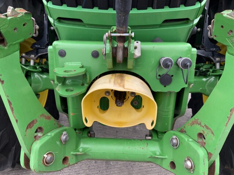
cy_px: 88
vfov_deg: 48.2
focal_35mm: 29
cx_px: 117
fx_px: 196
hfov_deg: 61.7
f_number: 1.8
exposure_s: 1/122
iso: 40
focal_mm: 3
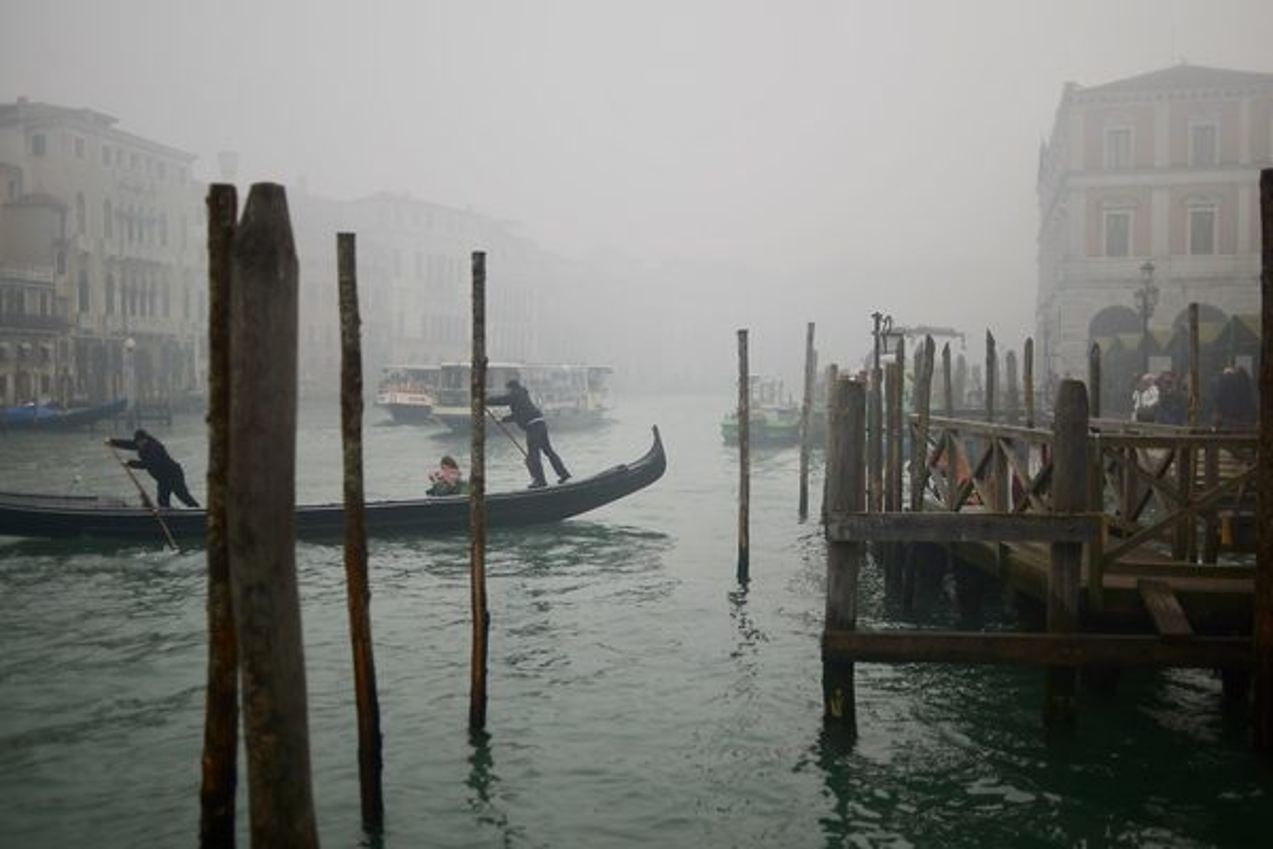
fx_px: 1238
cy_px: 424
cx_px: 636
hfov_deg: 54.4
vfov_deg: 37.9
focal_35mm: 35
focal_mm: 35
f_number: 2
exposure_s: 1/1600
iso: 100
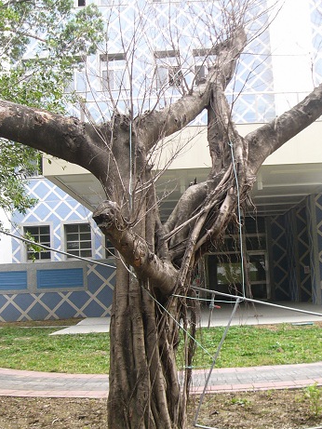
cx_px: 142
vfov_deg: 38.2
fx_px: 620
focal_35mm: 50
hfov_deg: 29.1
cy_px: 208
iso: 50
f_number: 2.8
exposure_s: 1/40
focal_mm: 6
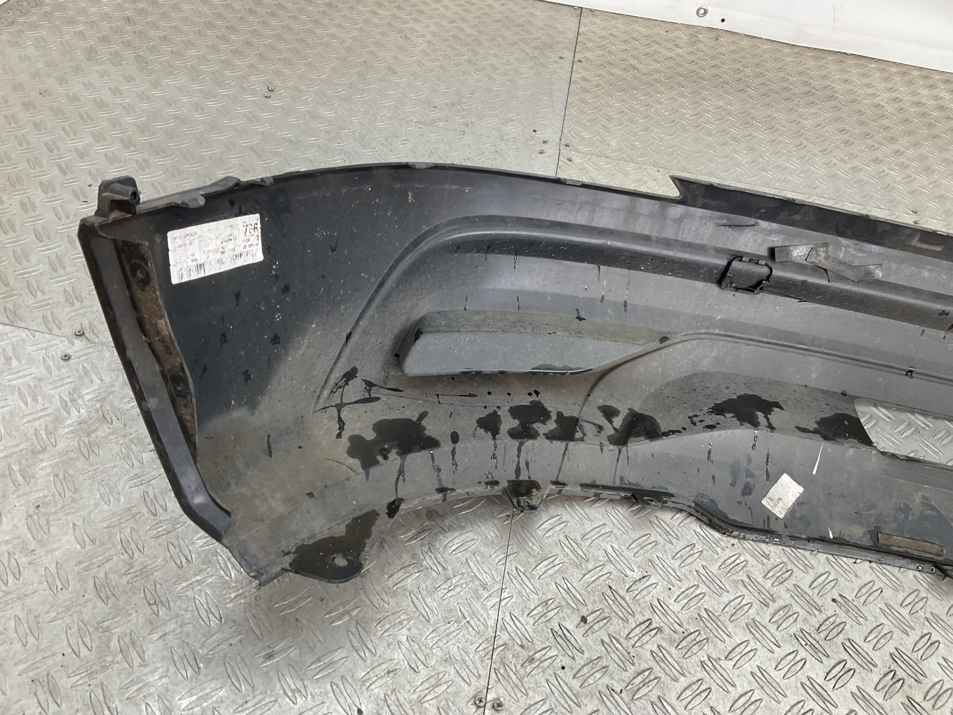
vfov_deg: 48.2
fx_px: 798
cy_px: 358
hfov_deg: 61.7
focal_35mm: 29
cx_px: 476
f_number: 1.8
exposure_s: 1/120
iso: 32
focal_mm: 3
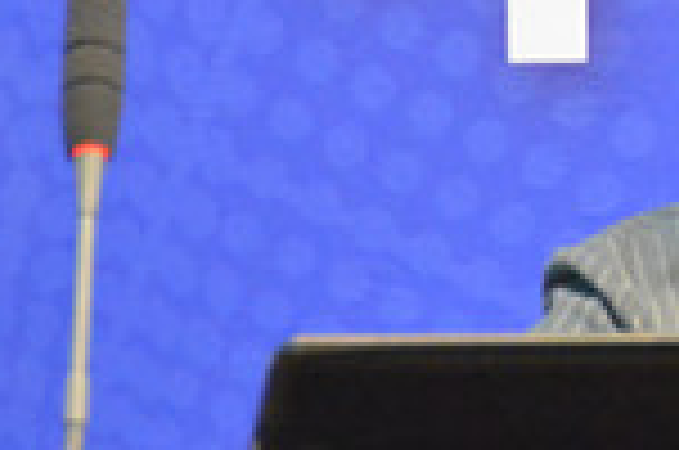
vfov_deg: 2.4
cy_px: 81
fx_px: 10653
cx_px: 1165
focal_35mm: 566
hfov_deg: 3.6
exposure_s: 1/80
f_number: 5.3
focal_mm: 95
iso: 6400
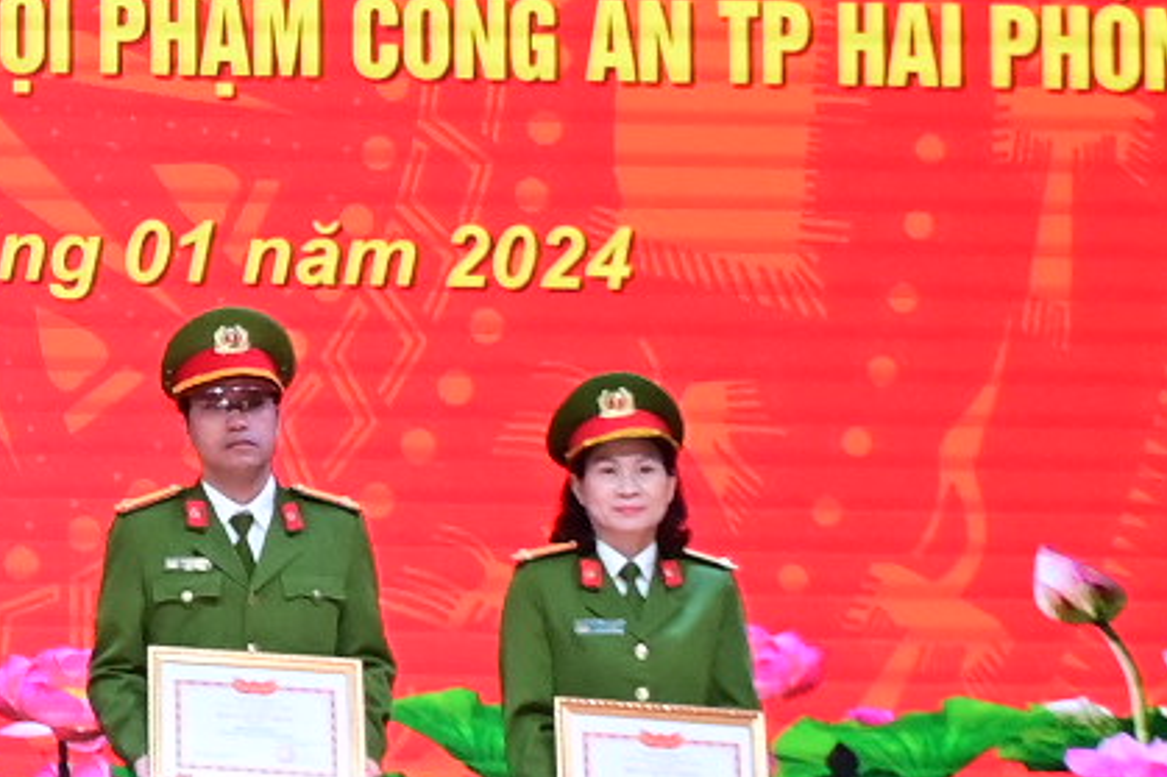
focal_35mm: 188
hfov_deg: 10.3
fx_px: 6092
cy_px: 320
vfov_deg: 7.3
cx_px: -955
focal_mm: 27
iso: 1250
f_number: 4
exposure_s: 1/200
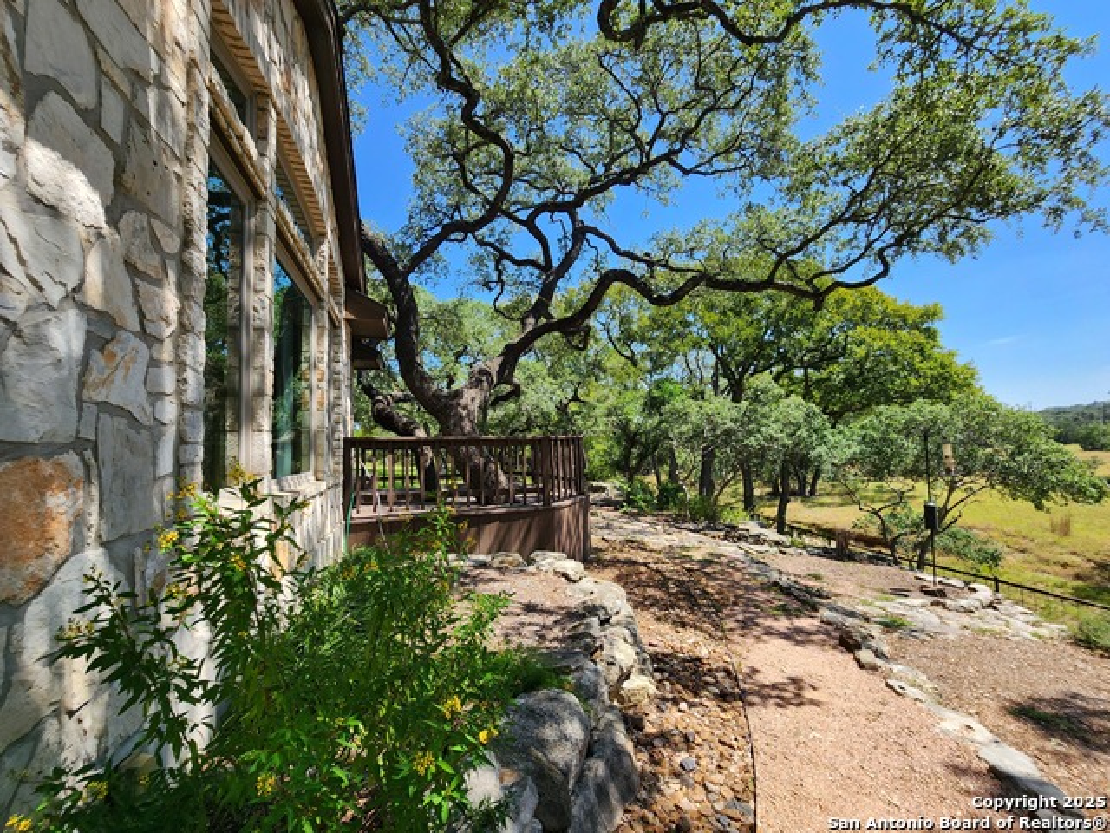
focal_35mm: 13
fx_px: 417
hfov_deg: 106.2
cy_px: 416
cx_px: 555
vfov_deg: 89.9
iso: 50
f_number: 2.2
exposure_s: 1/1041
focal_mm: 2.2
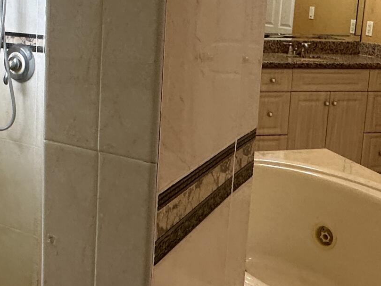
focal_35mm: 52
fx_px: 572
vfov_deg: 27.7
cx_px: 102
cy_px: 75
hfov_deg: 36.1
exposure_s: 1/60
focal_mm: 2.22
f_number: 2.2
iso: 160
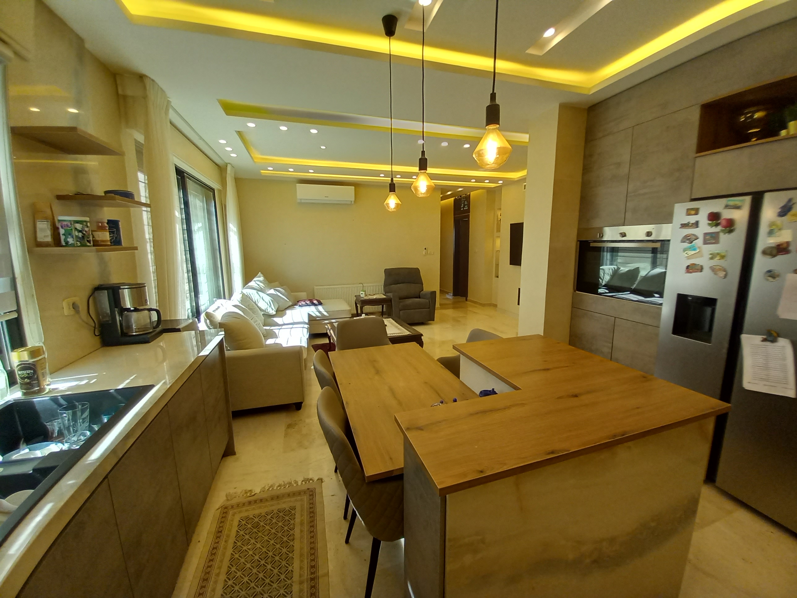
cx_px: 398
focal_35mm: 13
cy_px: 299
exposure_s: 1/120
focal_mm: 1.13
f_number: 2.2
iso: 64
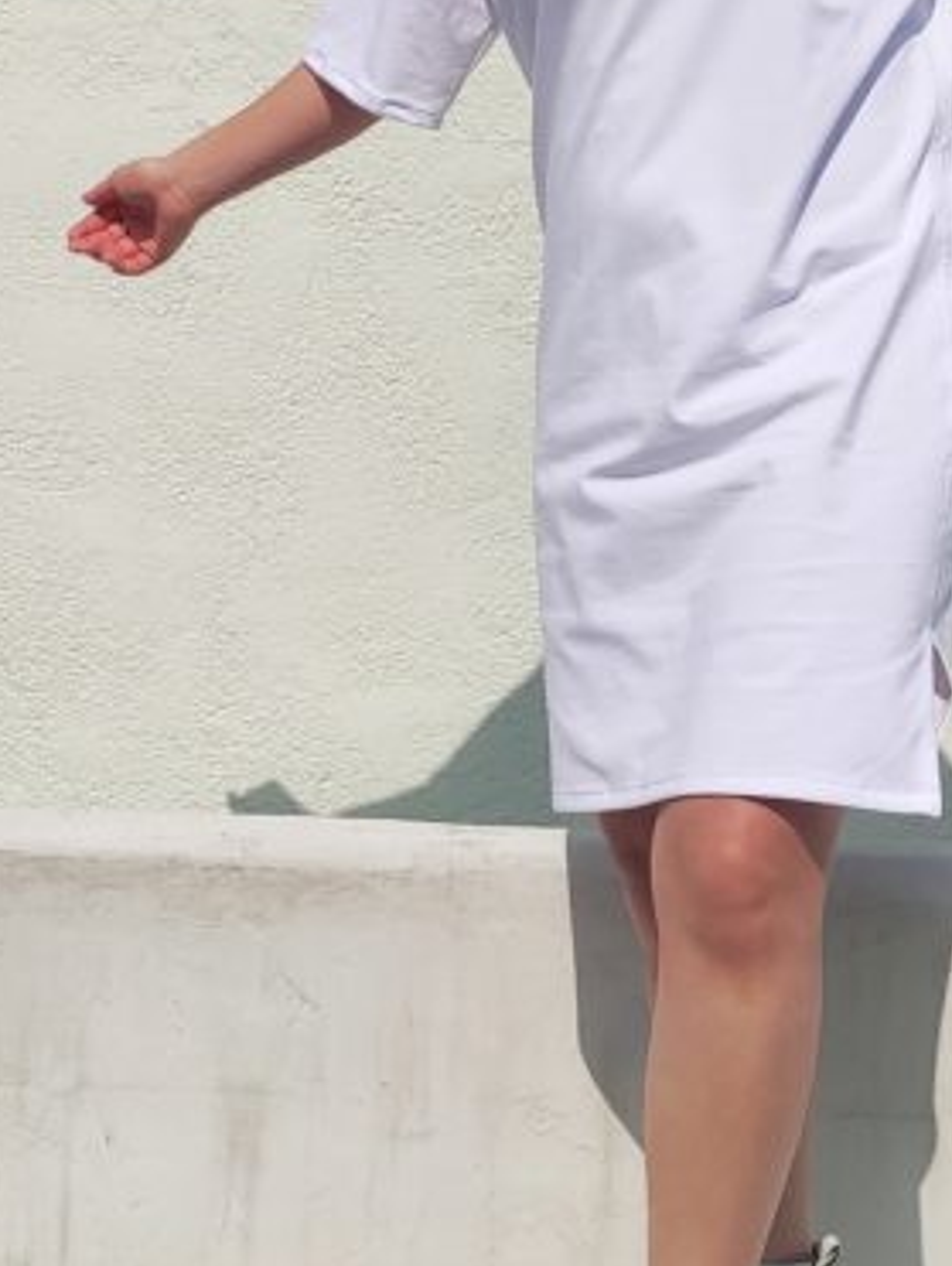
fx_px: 2050
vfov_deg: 33.7
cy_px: 345
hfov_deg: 26.0
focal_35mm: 56
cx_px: 618
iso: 112
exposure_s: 1/5044
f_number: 1.75
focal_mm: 4.77
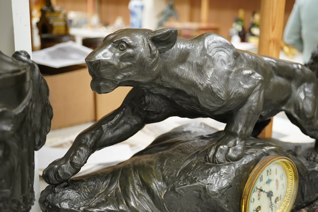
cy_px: 106
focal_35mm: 45
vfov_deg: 29.9
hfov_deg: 43.6
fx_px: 397
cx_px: 159
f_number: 5.6
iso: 2500
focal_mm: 30
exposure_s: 1/160
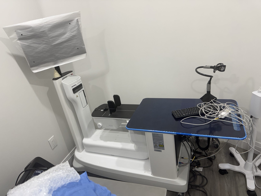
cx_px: 130
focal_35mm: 24
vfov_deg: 56.8
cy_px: 98
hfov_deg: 71.6
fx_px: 181
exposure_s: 1/120
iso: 200
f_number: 1.78
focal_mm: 6.76
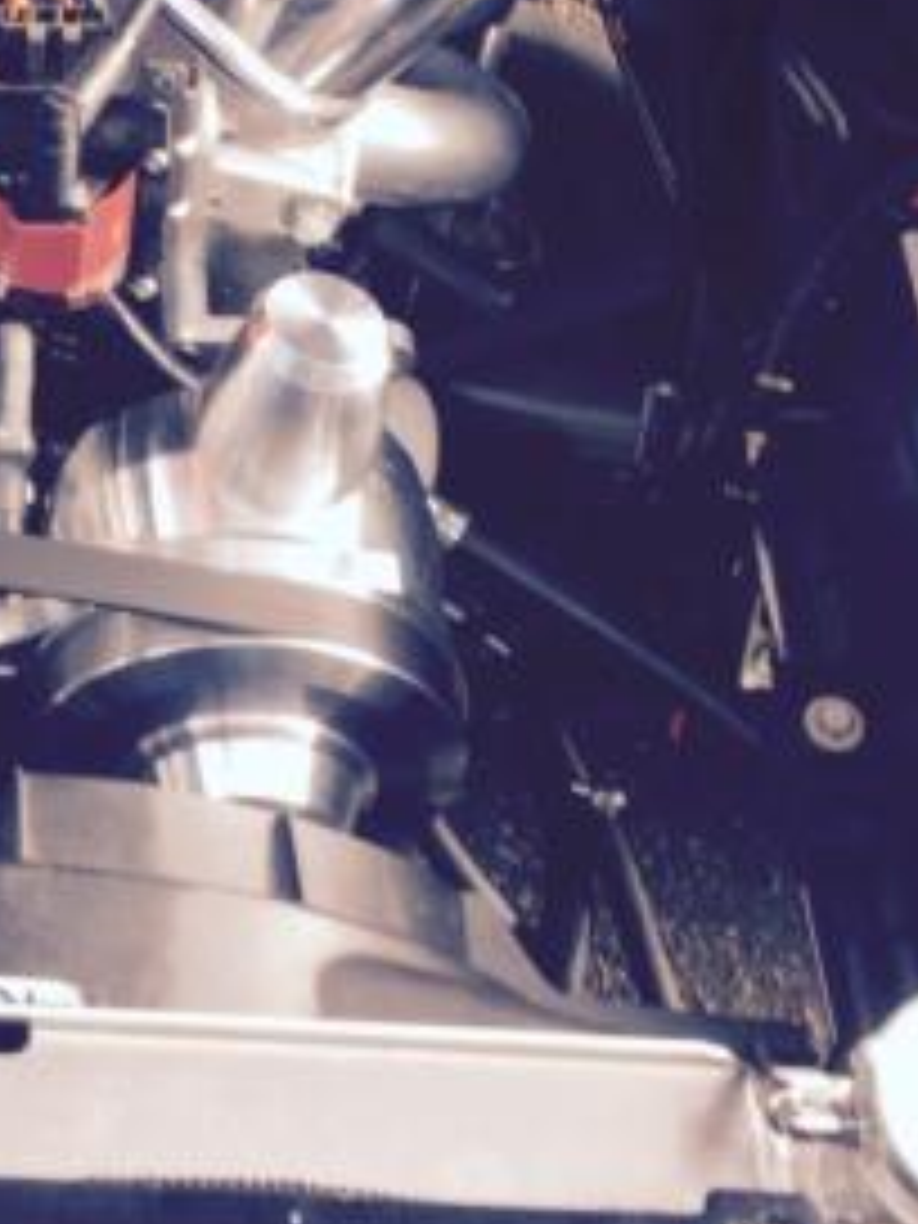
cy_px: 61
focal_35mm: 71
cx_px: -4
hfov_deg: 20.1
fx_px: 2511
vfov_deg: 26.2
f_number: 2.2
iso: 50
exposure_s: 1/120
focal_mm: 4.15
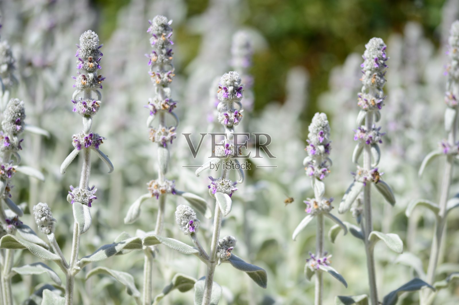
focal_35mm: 158
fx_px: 2006
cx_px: 230
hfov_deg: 13.1
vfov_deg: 8.7
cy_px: 152
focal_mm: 105
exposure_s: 1/1600
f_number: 3.2
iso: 100
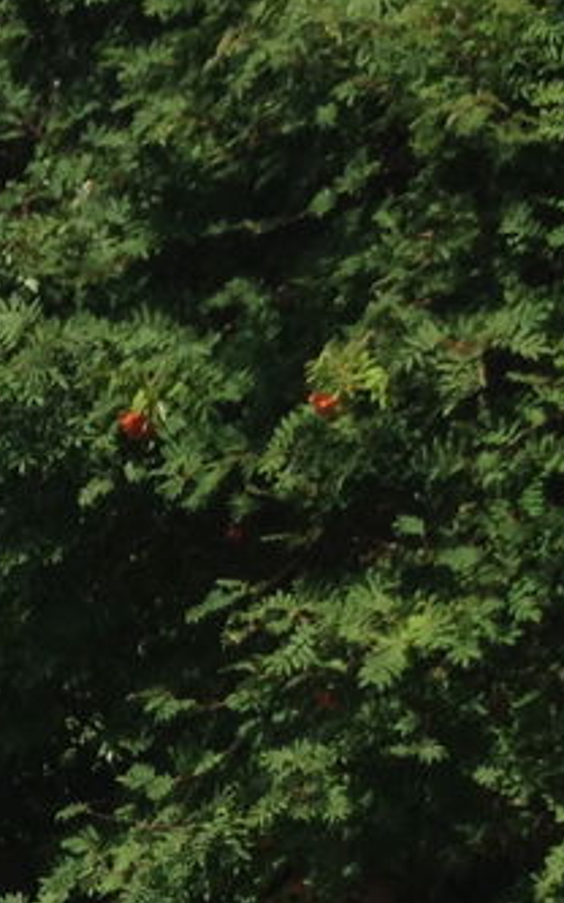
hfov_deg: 6.7
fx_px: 4380
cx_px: -1085
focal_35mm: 178
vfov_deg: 11.4
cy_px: 1231
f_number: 2.4
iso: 50
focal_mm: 4.28
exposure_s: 1/1577
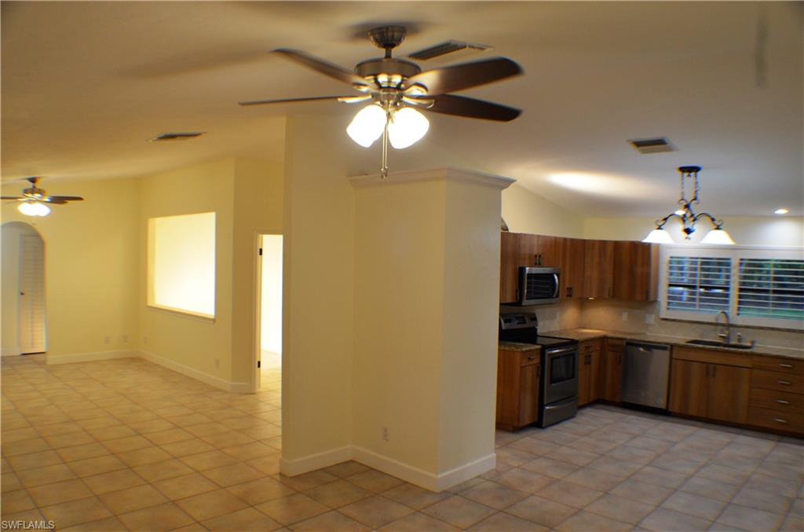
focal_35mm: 33
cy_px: 266
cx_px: 402
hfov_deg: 57.3
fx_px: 735
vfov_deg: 39.8
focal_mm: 22
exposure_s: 1/50
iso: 800
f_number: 8
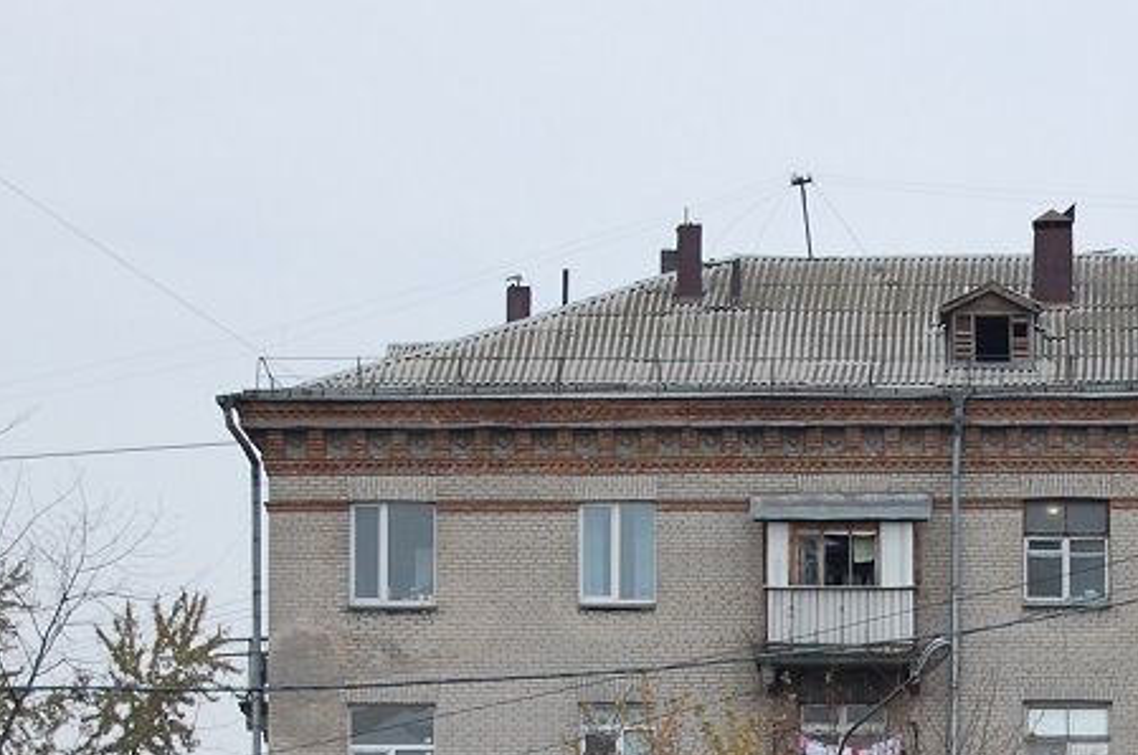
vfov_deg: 6.2
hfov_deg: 9.3
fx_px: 6955
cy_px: 923
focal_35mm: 220
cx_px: 966
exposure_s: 1/100
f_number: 5.6
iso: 400
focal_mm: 55
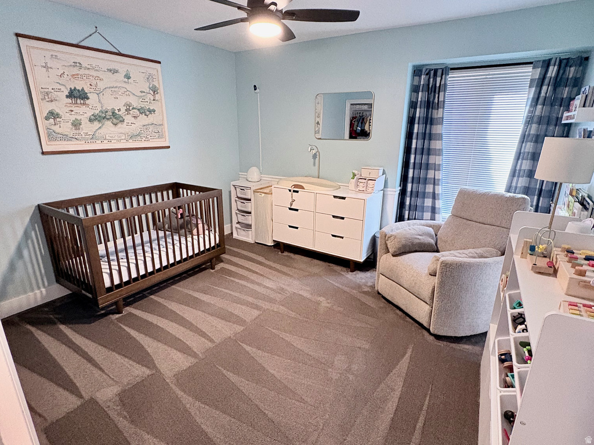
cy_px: 222
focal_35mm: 14
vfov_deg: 85.7
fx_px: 240
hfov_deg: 102.1
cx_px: 297
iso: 640
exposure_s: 1/60
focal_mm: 2.22
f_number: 2.2
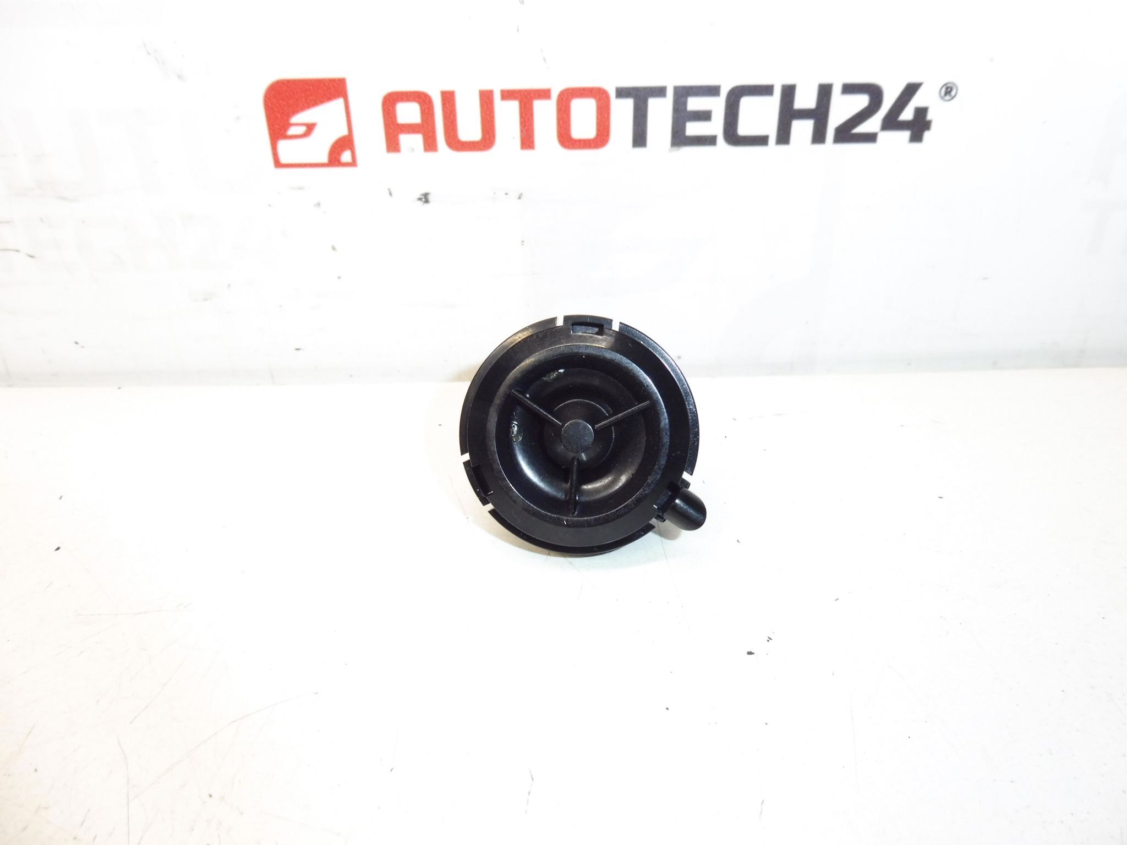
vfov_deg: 56.8
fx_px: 781
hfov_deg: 71.6
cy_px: 422
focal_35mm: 24
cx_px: 564
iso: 200
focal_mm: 4.3
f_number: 4
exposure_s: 1/100
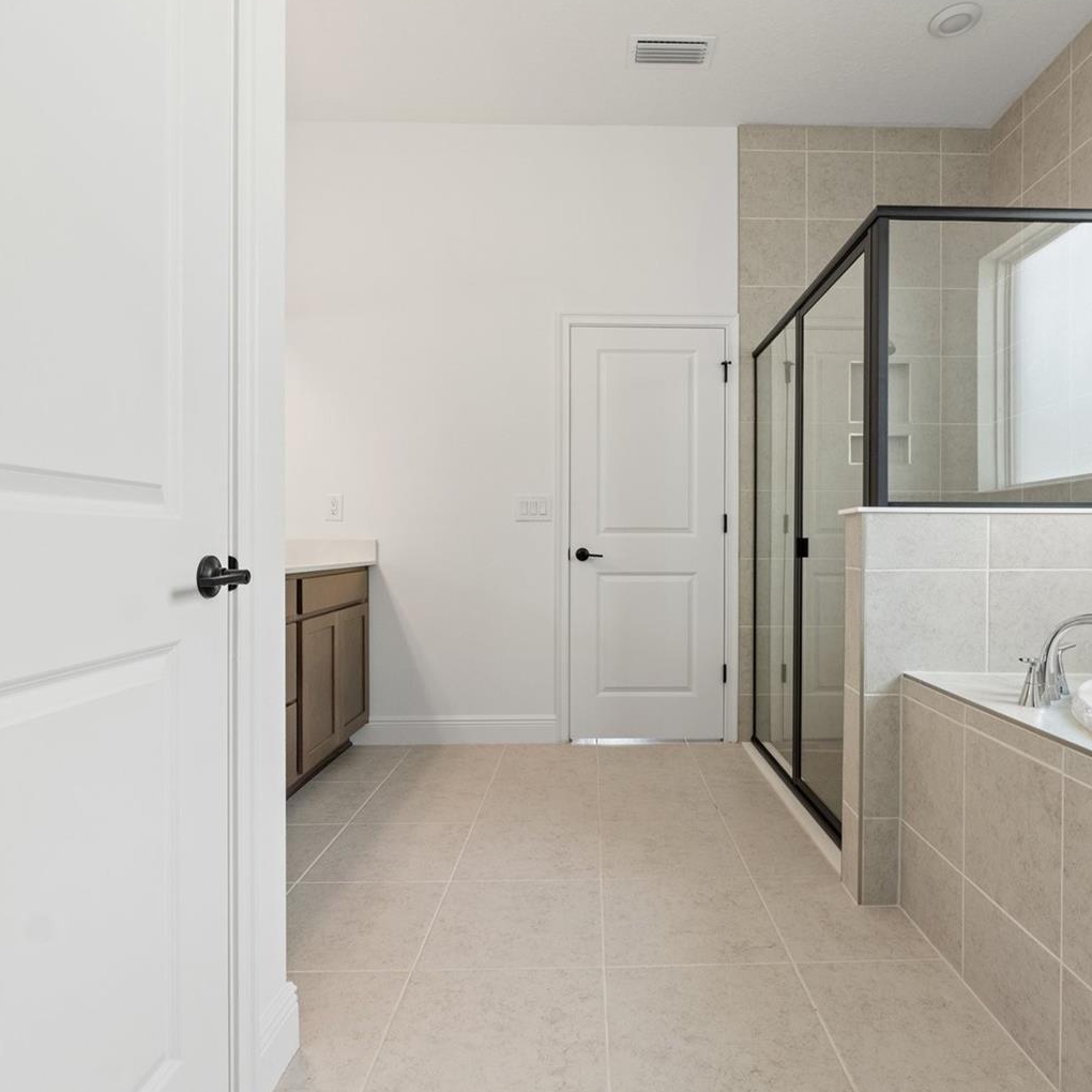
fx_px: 714
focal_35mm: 20
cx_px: 613
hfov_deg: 74.5
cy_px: 557
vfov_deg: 74.8
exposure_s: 1/15
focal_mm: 10
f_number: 8
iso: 400
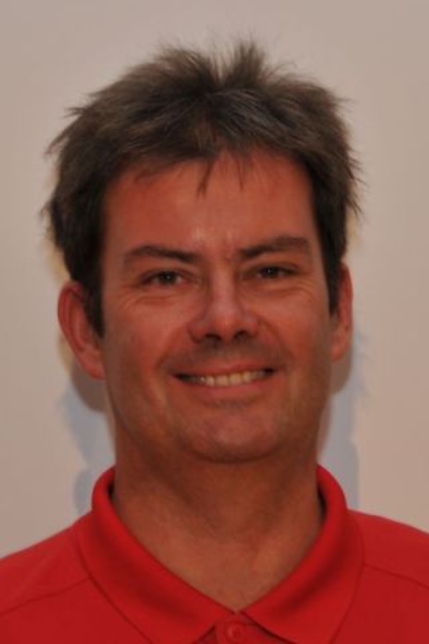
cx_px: 214
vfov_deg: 14.4
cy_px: 322
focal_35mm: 142
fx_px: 2547
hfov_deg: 9.6
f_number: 5.3
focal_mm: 95
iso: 200
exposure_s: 1/60
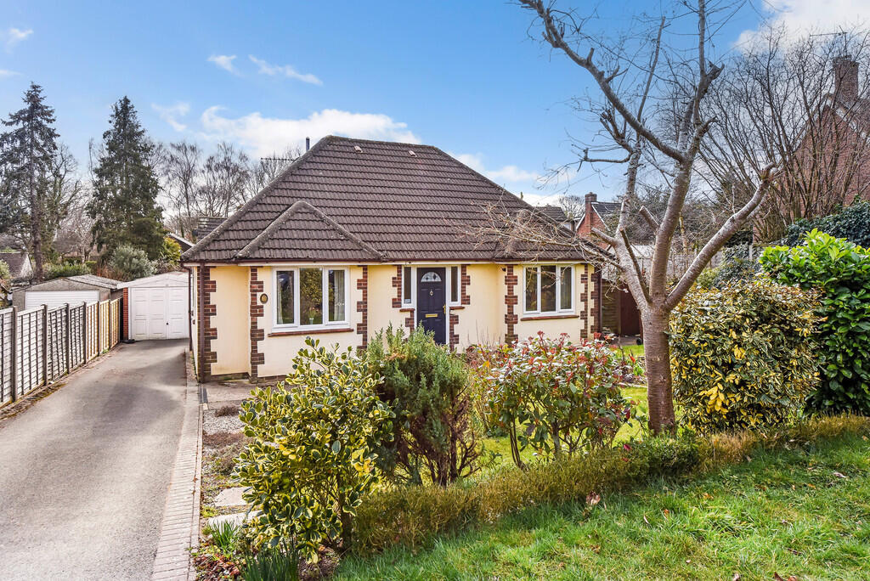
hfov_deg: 78.5
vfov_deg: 57.3
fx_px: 532
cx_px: 435
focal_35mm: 22
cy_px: 290
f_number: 9
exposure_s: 1/800
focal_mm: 22
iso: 640
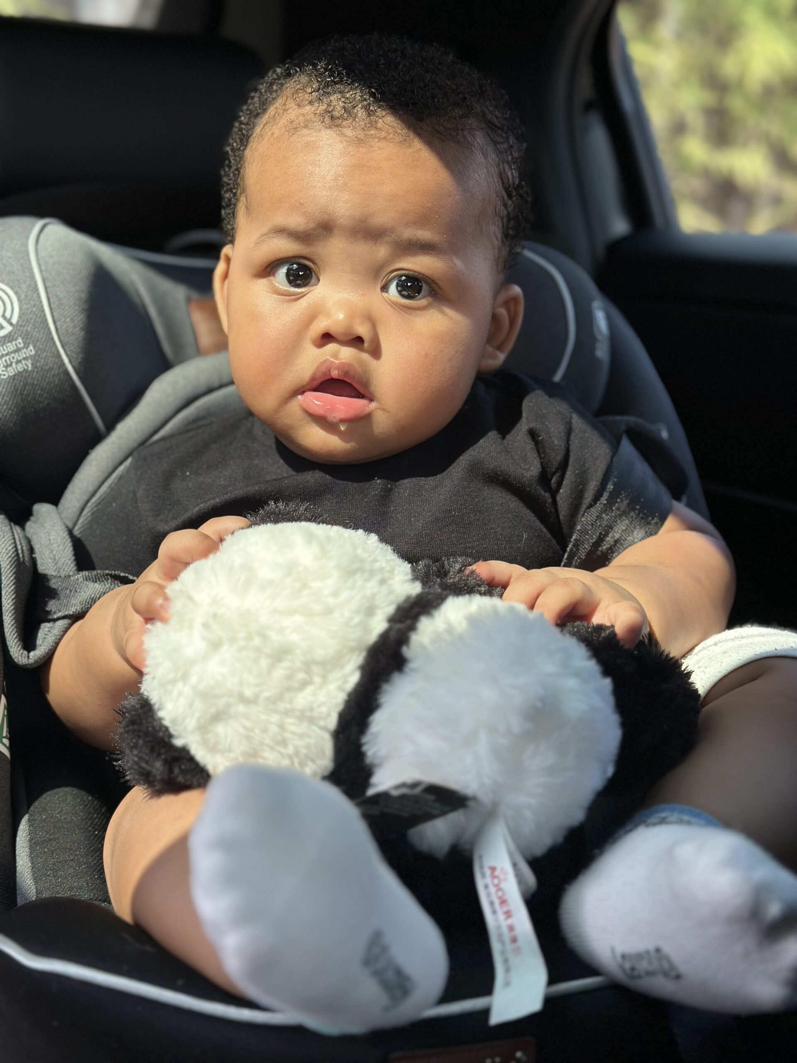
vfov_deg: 39.7
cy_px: 532
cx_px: 398
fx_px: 1474
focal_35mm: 48
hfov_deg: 30.3
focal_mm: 6.86
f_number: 1.78
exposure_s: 1/219
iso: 80
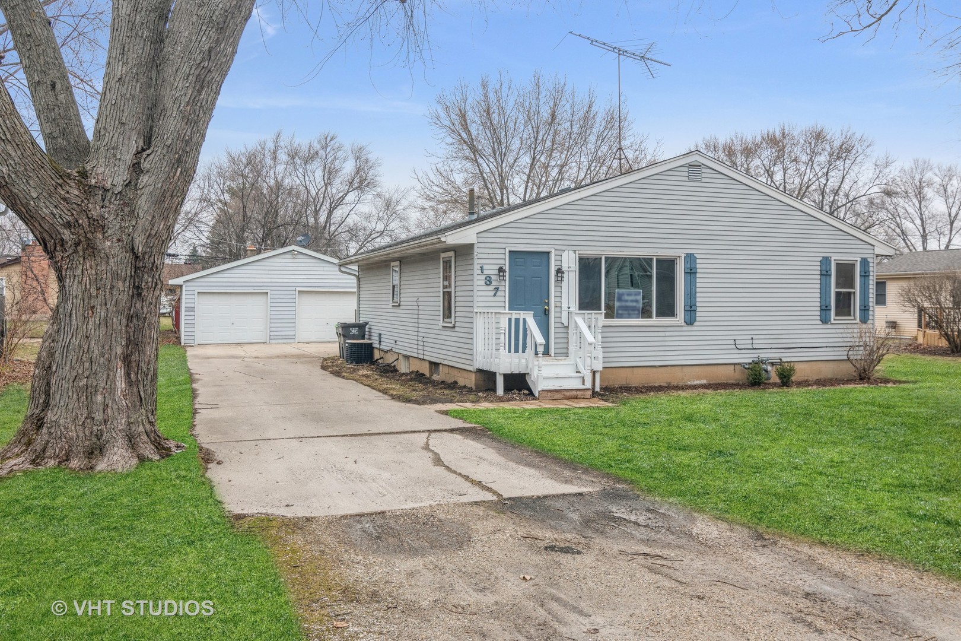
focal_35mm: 30
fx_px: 801
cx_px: 480
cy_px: 320
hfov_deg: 61.9
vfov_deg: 43.6
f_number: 9
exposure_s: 1/100
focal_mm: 20
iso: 100
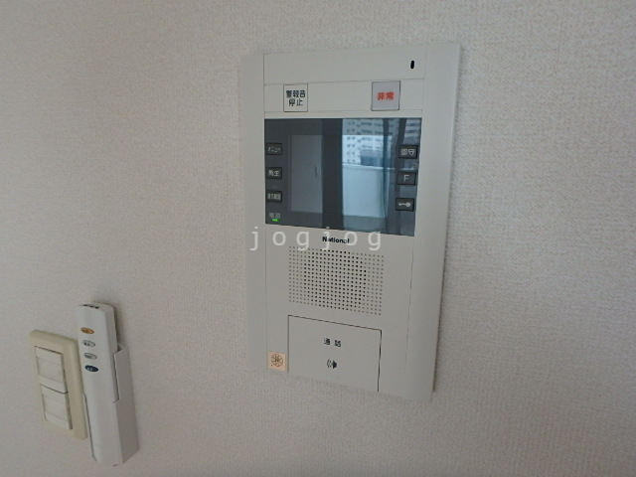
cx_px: 318
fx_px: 386
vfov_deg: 63.4
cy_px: 238
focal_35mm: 21
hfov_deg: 79.0
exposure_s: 1/50
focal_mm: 3.7
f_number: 3.5
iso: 200
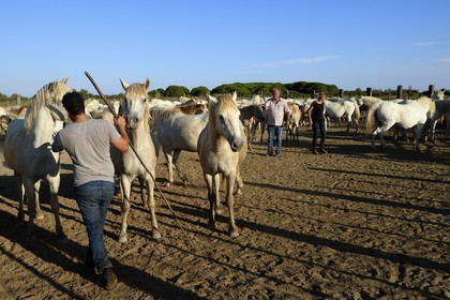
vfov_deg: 45.0
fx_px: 362
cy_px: 150
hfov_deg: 63.7
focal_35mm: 29
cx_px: 225
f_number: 11
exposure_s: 1/320
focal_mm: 29
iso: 200
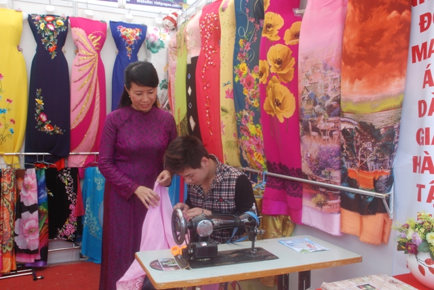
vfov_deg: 40.0
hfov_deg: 57.2
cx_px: 217
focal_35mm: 33
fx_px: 398
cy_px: 145
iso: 320
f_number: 6.3
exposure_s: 1/160
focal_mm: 22
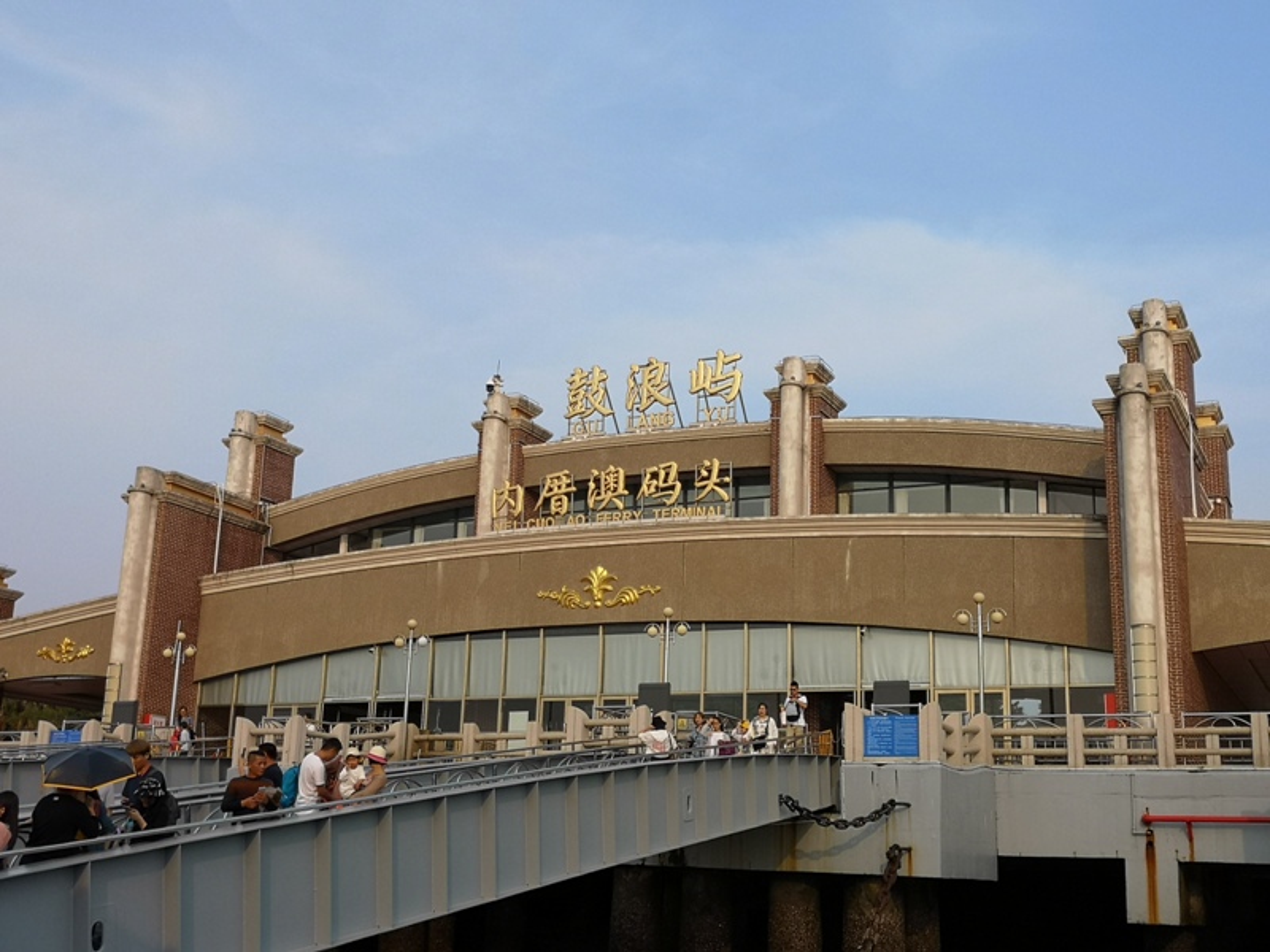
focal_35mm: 42
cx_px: 635
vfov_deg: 34.3
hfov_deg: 44.8
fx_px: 1541
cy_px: 476
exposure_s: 1/1364
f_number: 1.8
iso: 50
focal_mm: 3.95
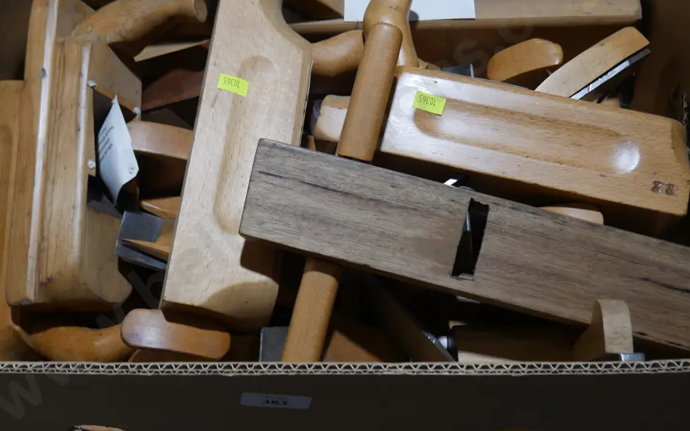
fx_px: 827
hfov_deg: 45.2
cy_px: 174
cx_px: 316
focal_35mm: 44
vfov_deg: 29.1
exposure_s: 1/80
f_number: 4
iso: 200
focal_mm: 18
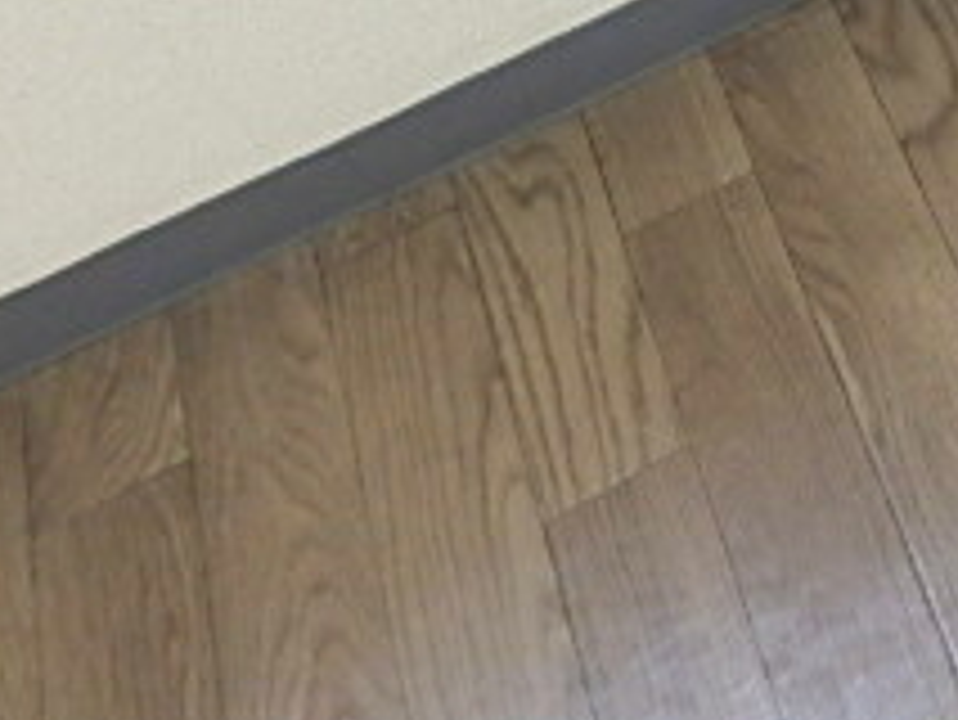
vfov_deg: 20.9
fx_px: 1745
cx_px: 1327
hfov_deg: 25.3
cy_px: -256
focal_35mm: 63
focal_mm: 3.7
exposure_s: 1/30
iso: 250
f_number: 3.5
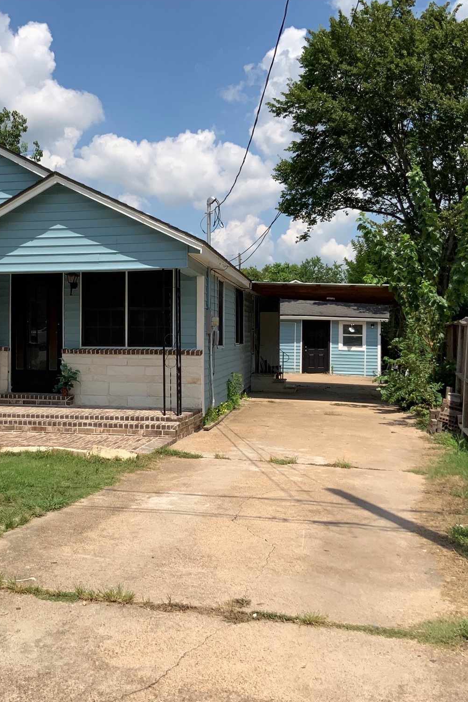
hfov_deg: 32.1
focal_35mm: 41
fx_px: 800
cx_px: 127
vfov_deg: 47.4
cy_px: 352
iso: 20
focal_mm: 3
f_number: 1.8
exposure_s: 1/3125
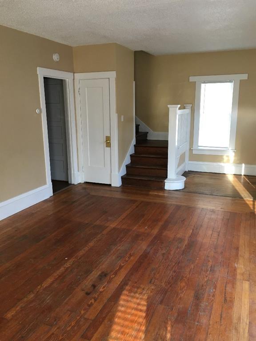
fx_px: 286
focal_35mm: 29
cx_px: 128
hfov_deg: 48.2
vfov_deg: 61.7
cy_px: 170
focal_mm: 4.15
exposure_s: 1/30
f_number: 2.2
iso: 100
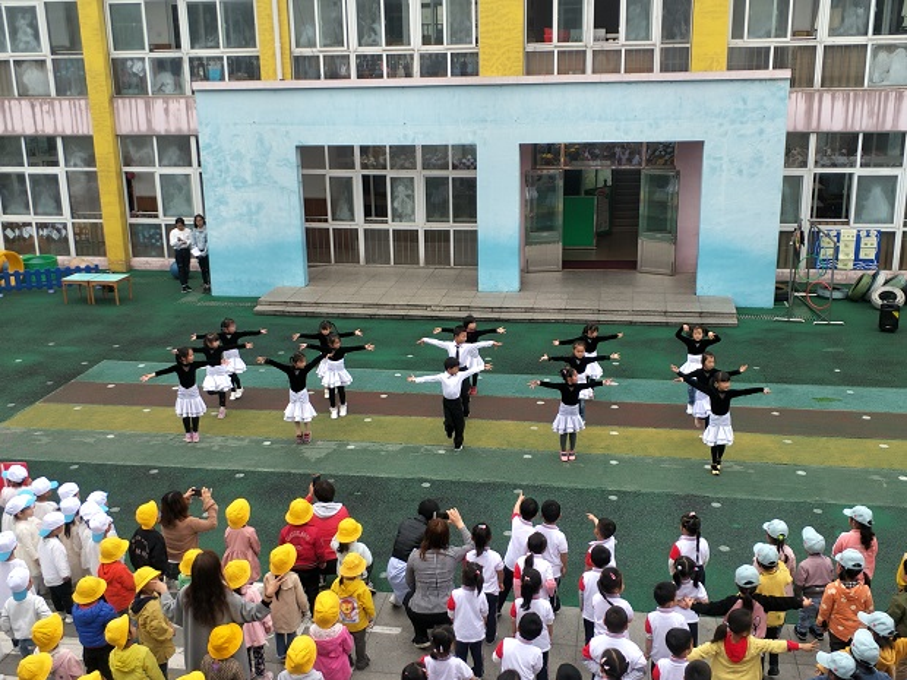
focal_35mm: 25
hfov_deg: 69.4
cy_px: 340
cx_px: 454
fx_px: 655
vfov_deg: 54.9
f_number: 2
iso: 33
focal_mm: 4.42
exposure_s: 1/259
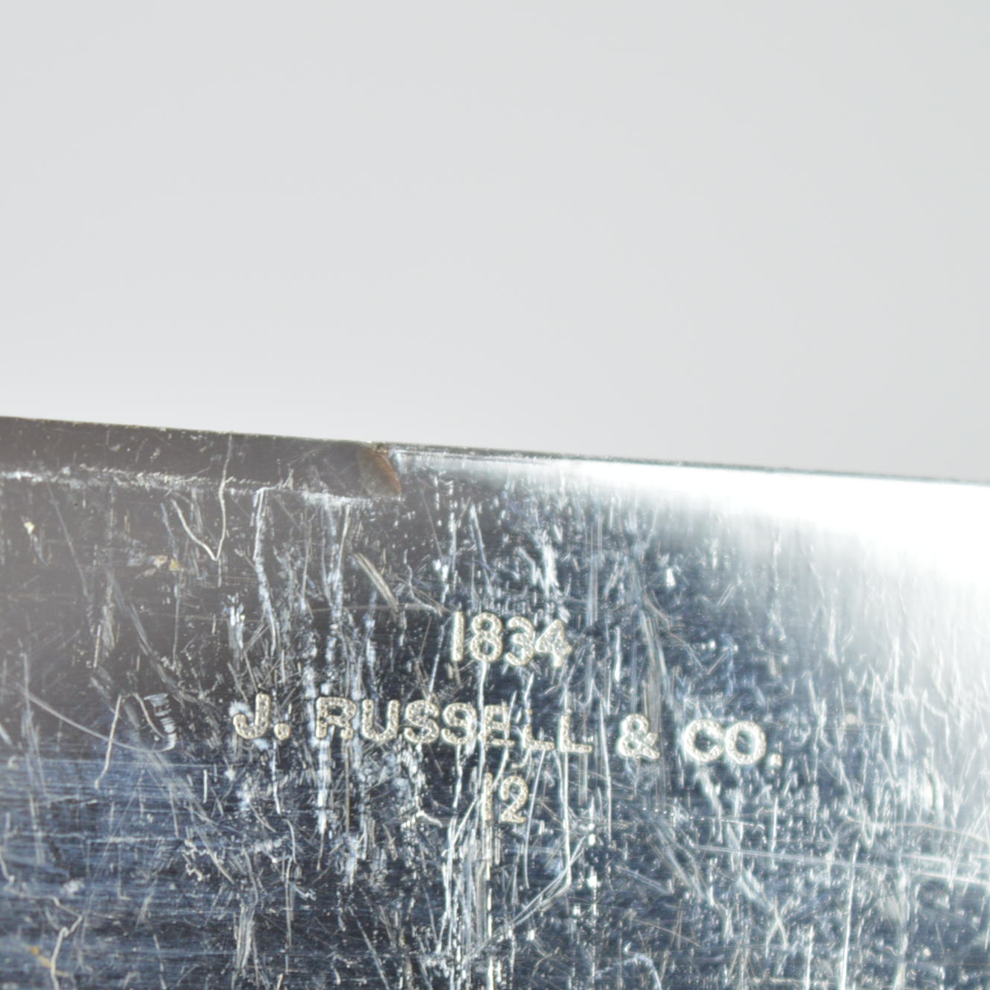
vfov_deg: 11.0
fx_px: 5144
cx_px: 178
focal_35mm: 159
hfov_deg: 11.0
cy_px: 716
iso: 400
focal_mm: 55
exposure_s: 1/60
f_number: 5.6
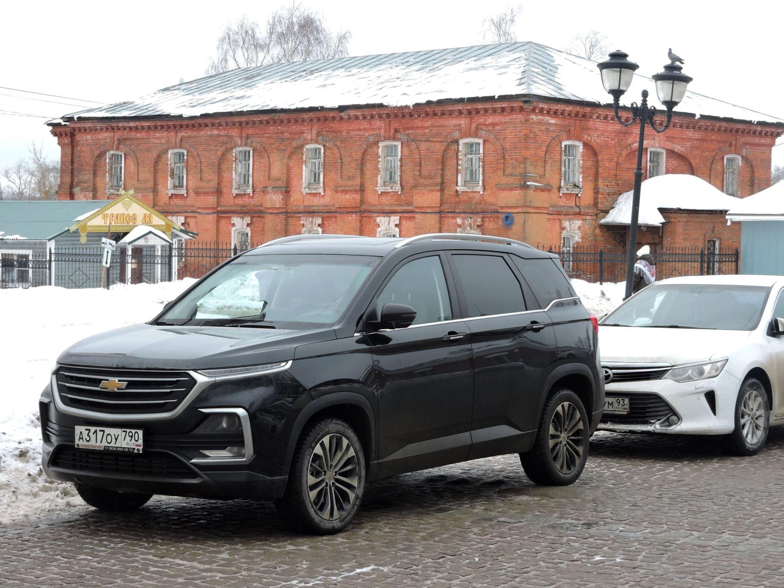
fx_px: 1812
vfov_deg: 18.4
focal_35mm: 80
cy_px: 294
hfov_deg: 24.4
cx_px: 392
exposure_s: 1/60
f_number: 4.5
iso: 100
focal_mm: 14.3
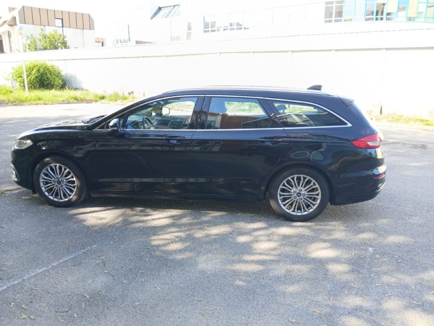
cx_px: 217
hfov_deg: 67.3
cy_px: 163
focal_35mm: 26
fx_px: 326
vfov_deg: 53.1
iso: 32
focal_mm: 3.98
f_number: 1.8
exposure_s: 1/50
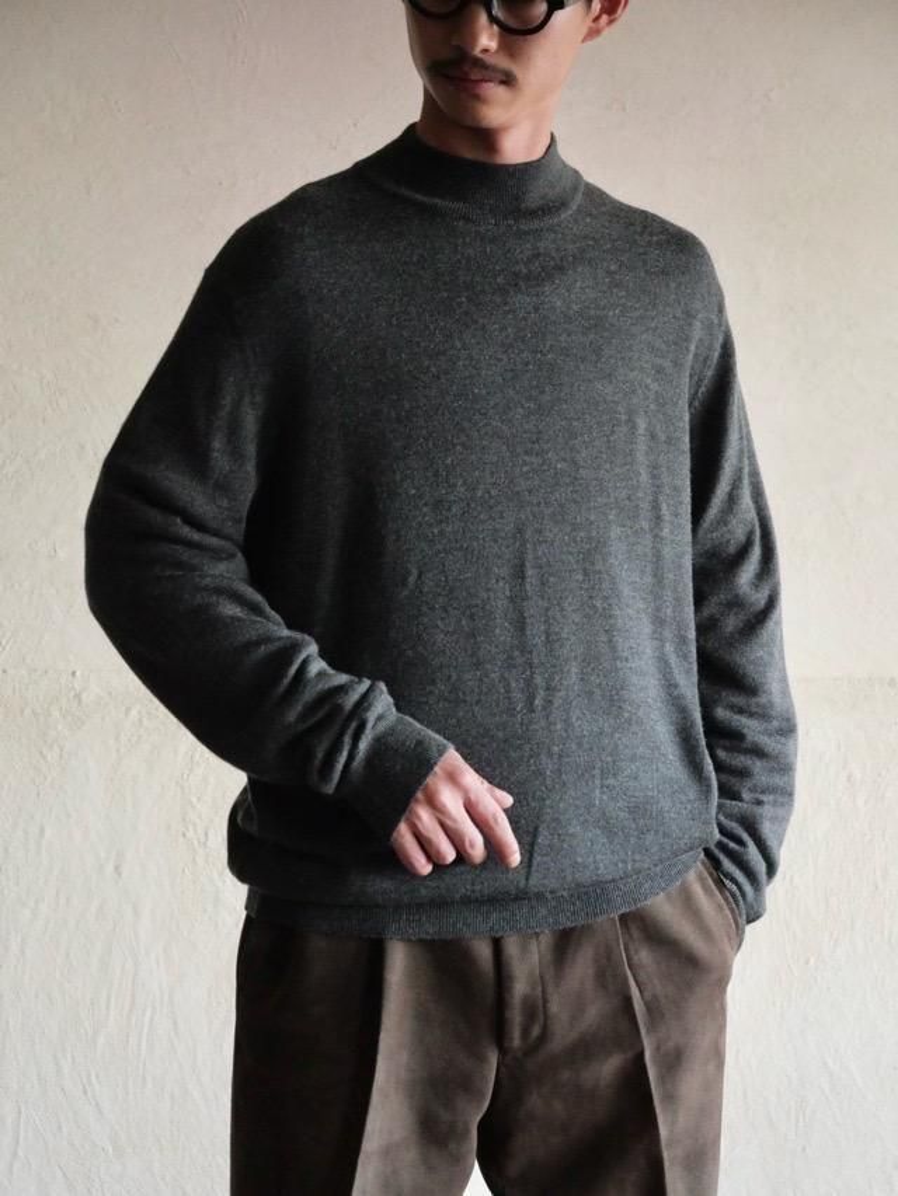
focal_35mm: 100
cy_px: 598
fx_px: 3458
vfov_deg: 19.6
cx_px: 449
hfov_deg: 14.8
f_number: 3.9
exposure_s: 1/60
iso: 3200
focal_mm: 50
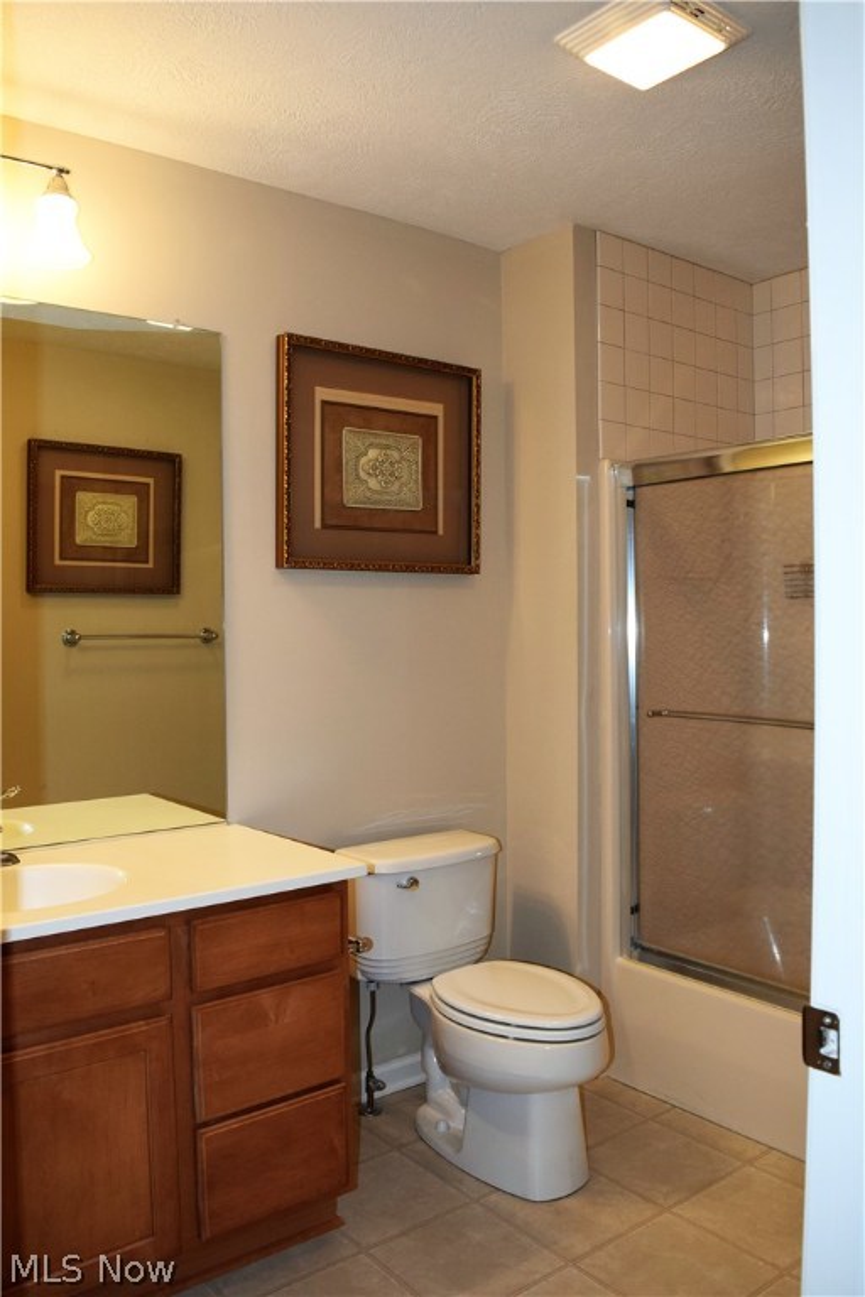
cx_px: 432
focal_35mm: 27
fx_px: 973
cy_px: 648
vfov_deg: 67.4
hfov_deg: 47.9
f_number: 5
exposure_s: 1/100
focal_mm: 18
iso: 800
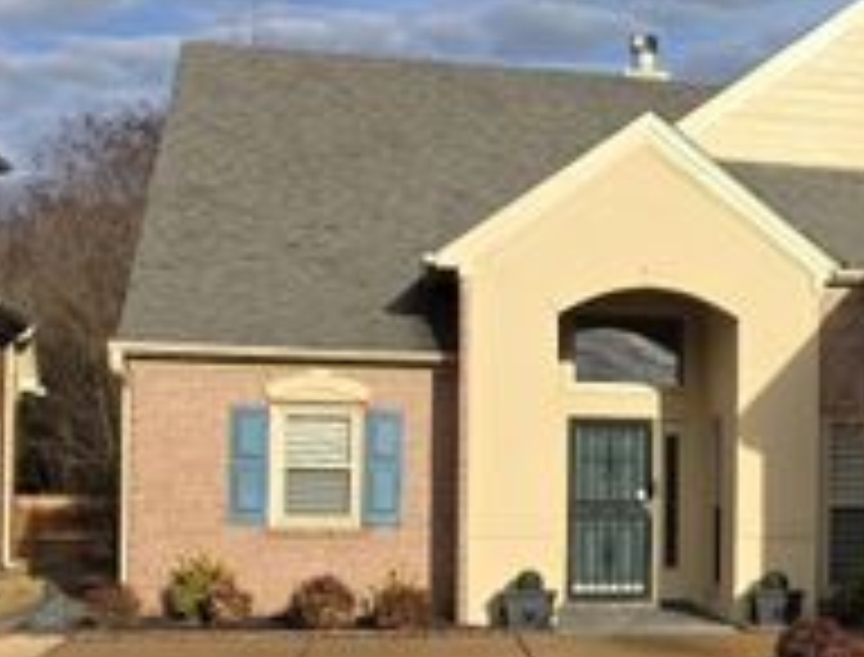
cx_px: 1053
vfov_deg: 24.4
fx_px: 1505
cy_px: 176
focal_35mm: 60
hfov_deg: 27.8
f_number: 1.7
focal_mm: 6.3
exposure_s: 1/7333
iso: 80
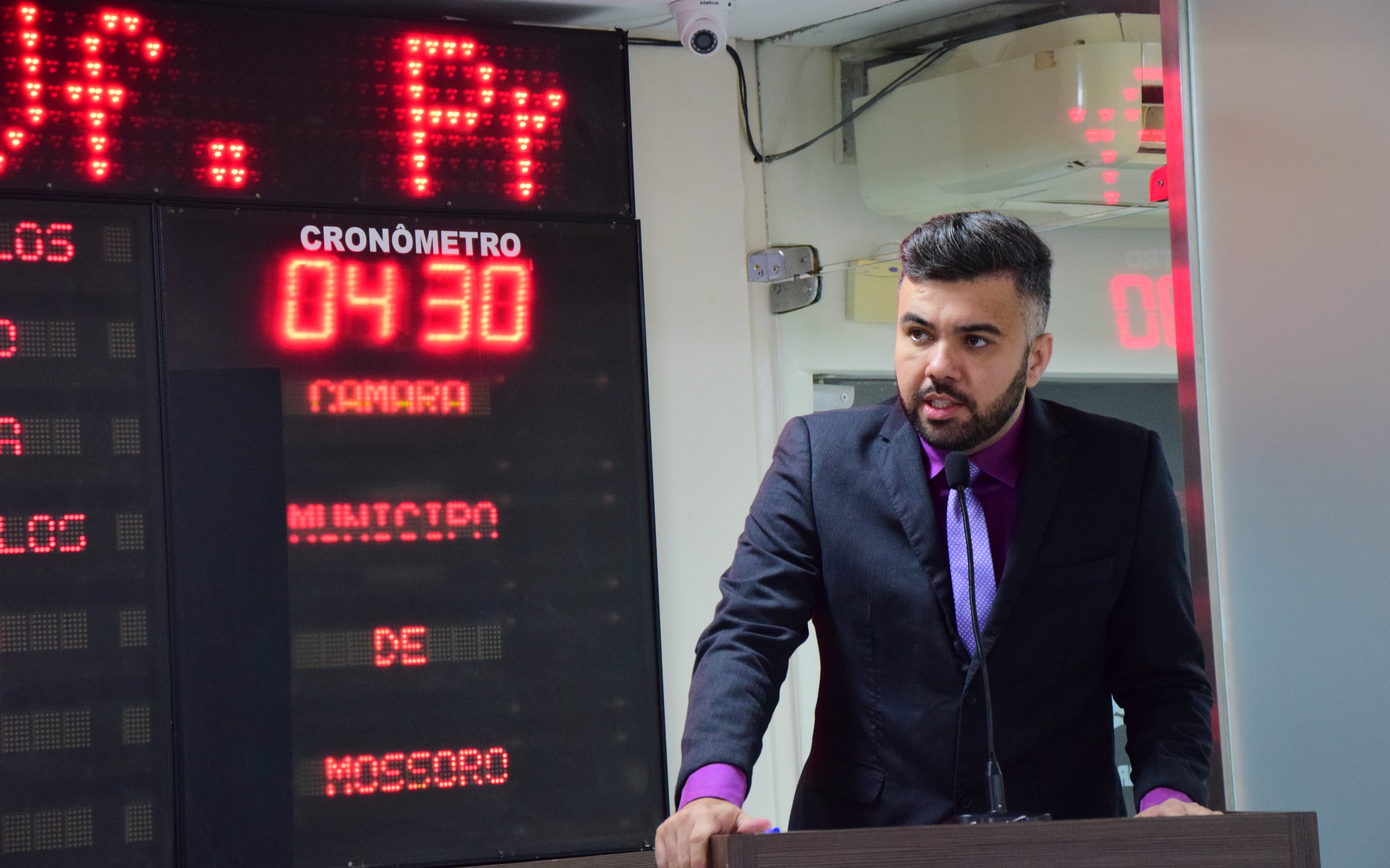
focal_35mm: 108
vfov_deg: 12.1
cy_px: 438
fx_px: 4091
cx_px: 701
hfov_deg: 19.3
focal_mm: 70
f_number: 5.3
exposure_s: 1/80
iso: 2000
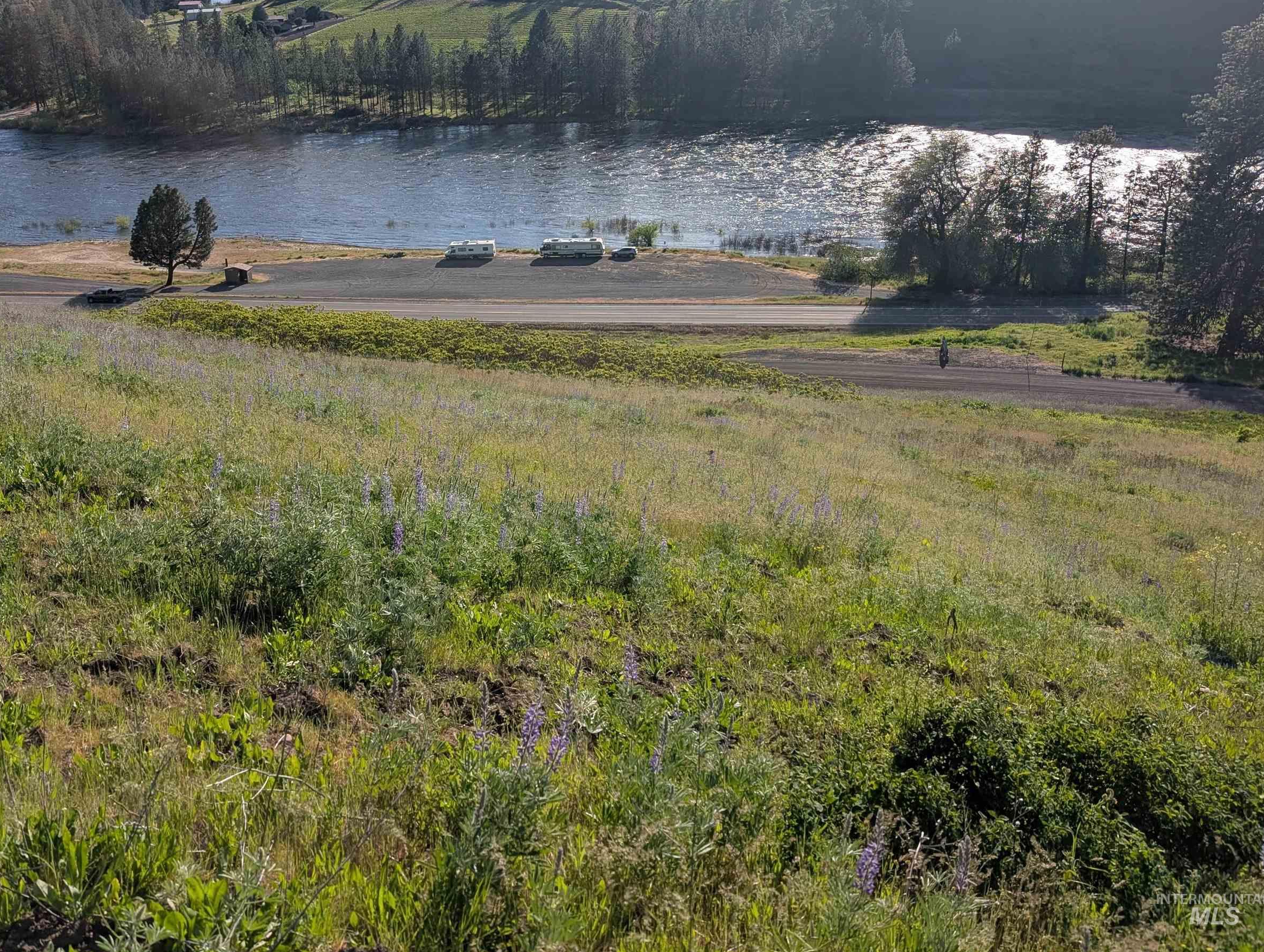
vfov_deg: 45.1
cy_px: 340
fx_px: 1134
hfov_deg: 57.5
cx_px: 463
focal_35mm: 31
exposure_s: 1/2445
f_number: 1.68
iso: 19
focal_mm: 6.9
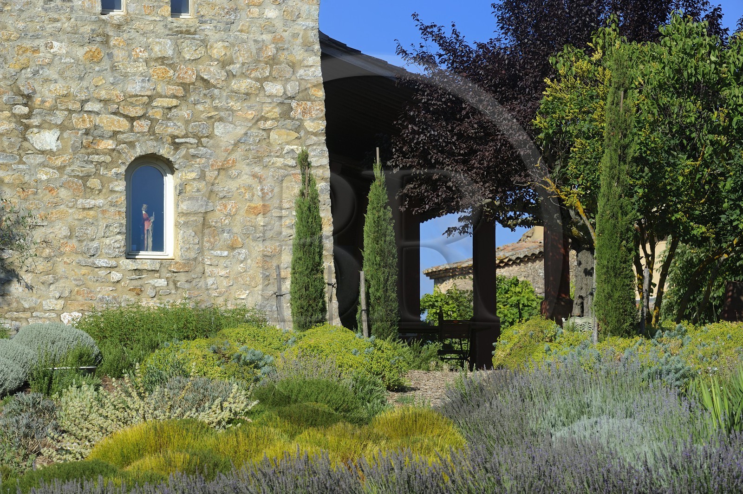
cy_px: 247
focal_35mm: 140
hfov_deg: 14.7
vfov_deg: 9.8
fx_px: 2887
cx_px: 372
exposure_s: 1/200
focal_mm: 140
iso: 200
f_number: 11
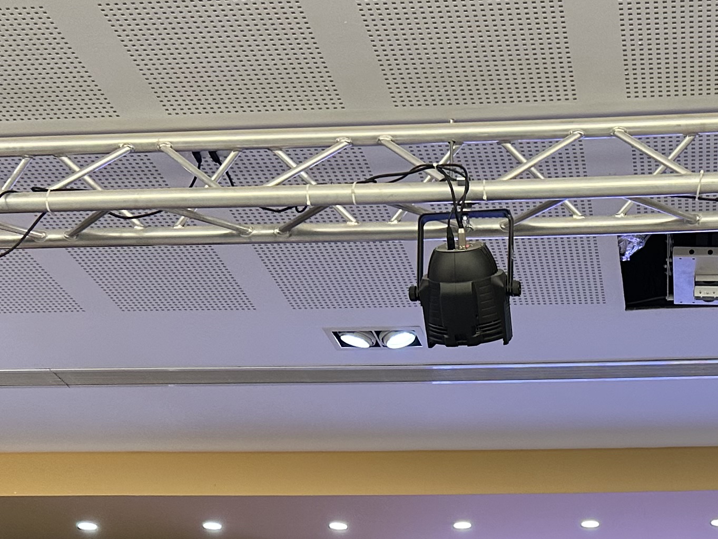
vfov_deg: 19.0
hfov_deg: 27.0
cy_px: 721
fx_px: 1473
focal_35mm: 71
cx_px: 556
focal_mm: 6.86
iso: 160
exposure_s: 1/49
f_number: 1.78
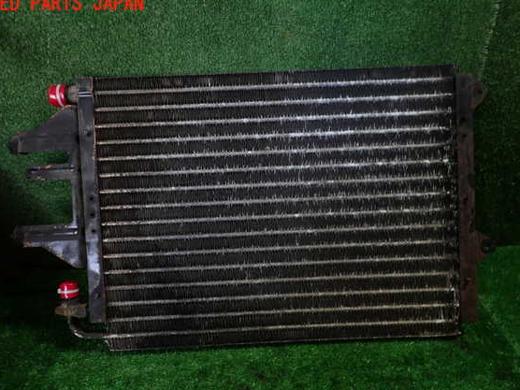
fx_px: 406
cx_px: 254
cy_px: 203
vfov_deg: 51.3
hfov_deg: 65.3
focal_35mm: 27
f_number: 2
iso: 160
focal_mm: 4.5
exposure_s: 1/60
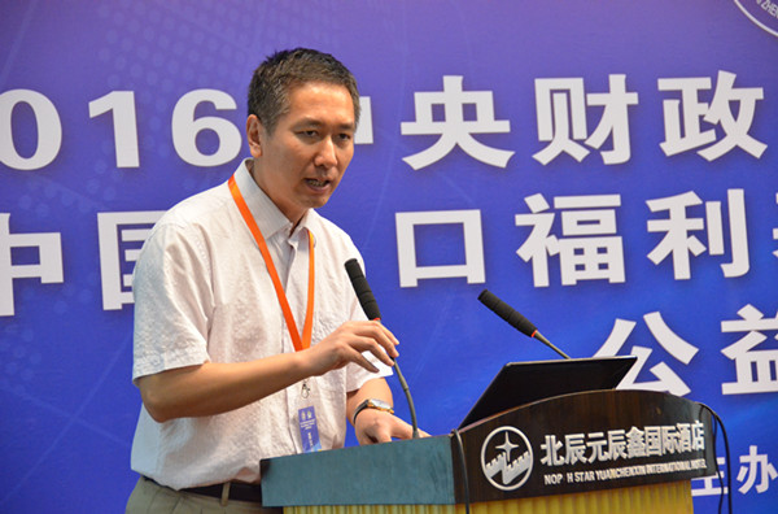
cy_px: 257
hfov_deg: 15.2
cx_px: 389
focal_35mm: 135
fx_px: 2908
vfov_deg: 10.1
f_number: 5.3
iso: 5000
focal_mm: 90
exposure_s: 1/160
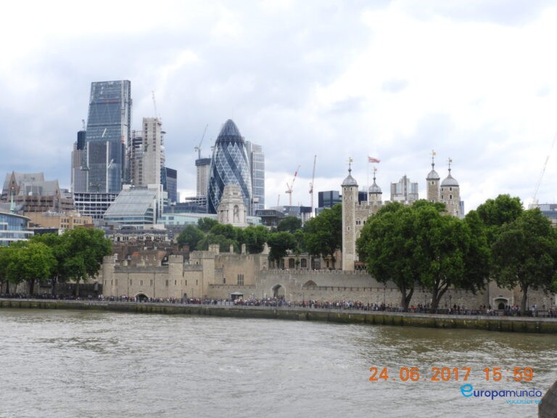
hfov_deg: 34.9
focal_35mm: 55
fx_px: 885
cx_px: 278
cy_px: 209
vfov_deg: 26.6
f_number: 8
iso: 100
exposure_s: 1/60
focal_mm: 9.9
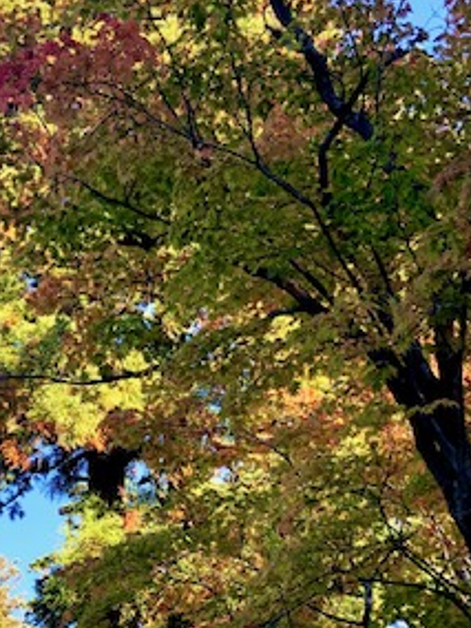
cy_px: 462
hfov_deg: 22.5
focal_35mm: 63
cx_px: 9
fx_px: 1143
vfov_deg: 30.3
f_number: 1.8
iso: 20
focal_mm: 3.99
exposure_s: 1/151
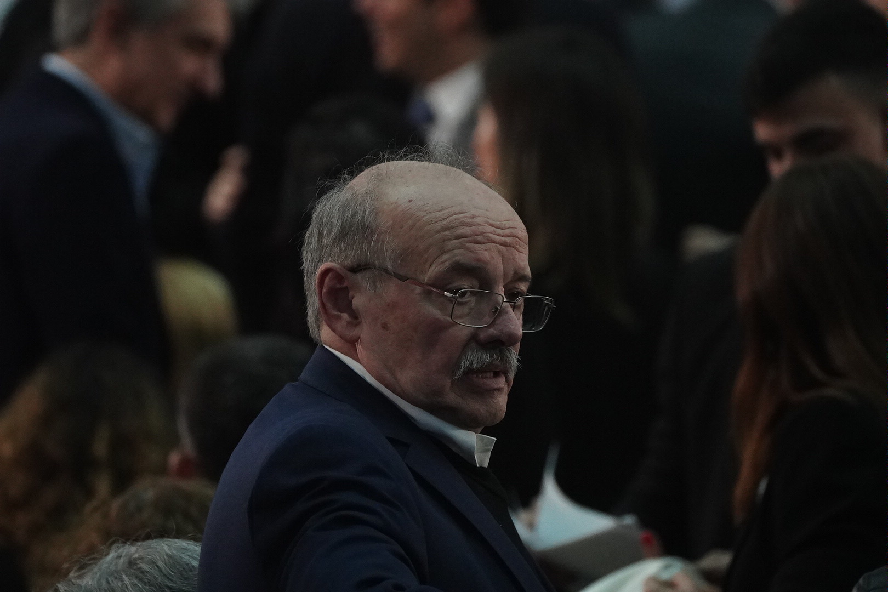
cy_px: 296
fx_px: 14799
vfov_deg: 2.3
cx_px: 444
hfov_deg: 3.4
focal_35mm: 600
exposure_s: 1/800
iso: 8000
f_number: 5.6
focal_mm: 400
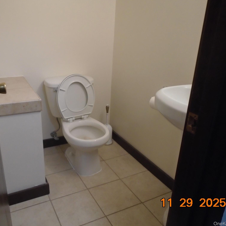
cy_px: 113
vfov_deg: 52.5
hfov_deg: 52.2
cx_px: 91
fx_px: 229
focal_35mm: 31
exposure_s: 1/30
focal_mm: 4.6
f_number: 3.2
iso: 320
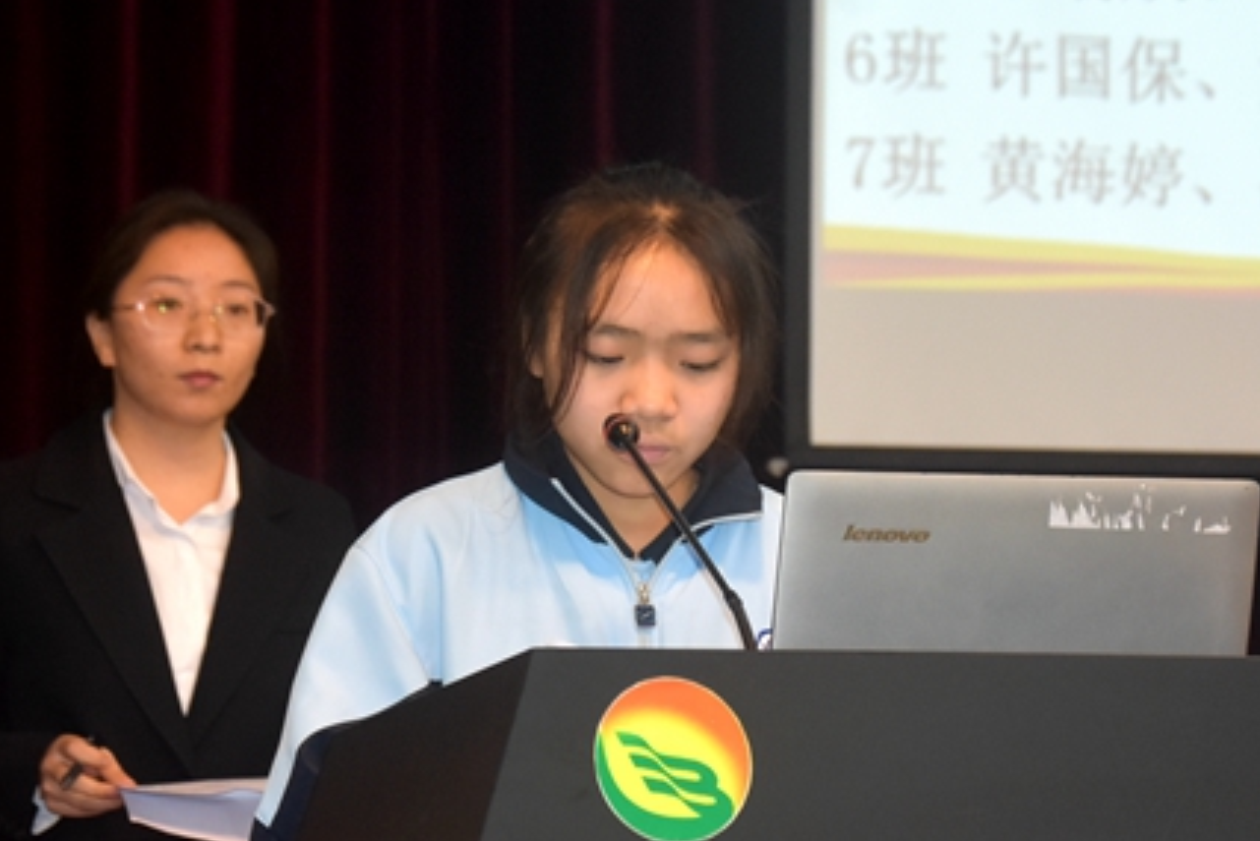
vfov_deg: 14.0
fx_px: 3431
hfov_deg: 20.8
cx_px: 658
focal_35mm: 98
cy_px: 428
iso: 1400
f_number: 5.3
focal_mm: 62
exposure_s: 1/60
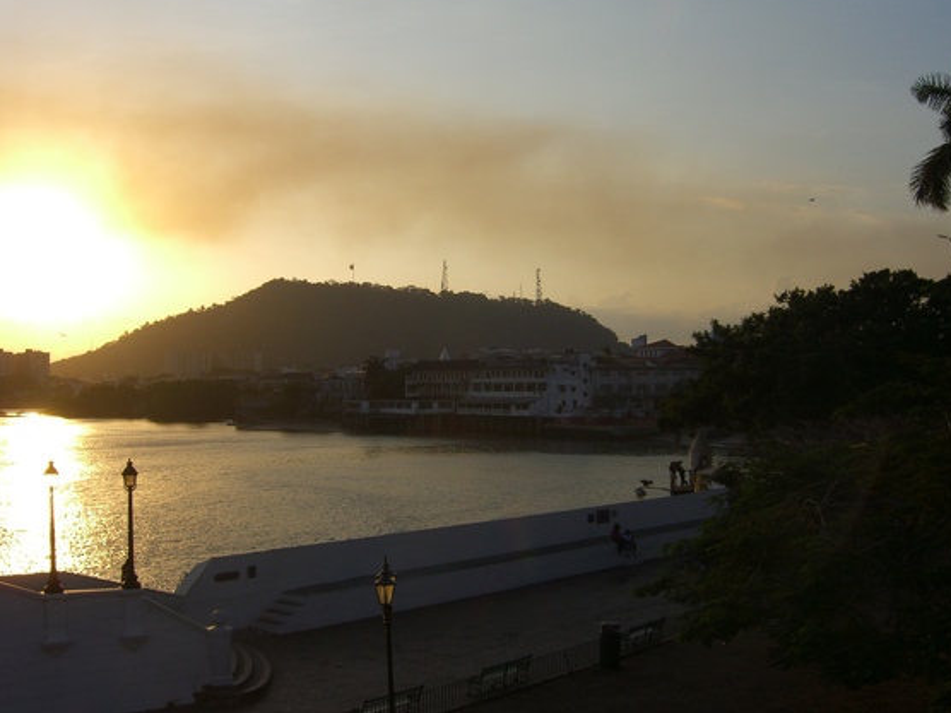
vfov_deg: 35.1
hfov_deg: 45.8
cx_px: 472
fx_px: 1126
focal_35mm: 41
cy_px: 332
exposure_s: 1/250
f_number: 8
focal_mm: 7.9
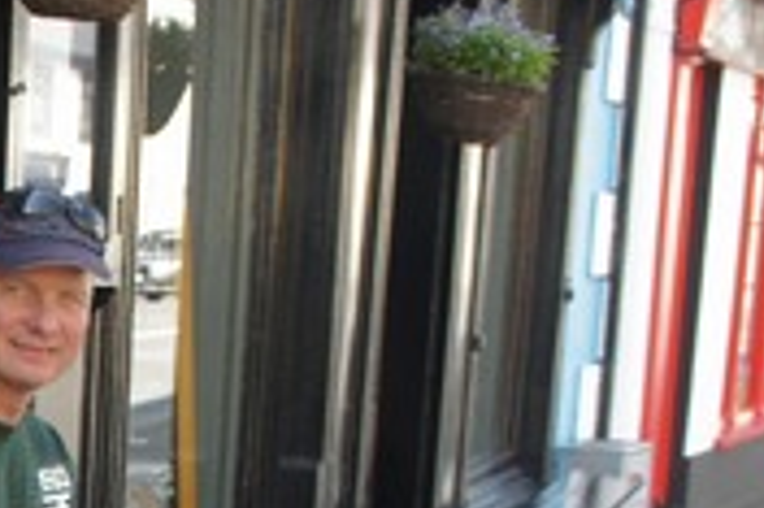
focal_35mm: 109
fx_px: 2311
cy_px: 786
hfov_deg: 17.2
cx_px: -339
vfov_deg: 11.9
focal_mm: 20
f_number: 4.5
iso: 200
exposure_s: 1/125
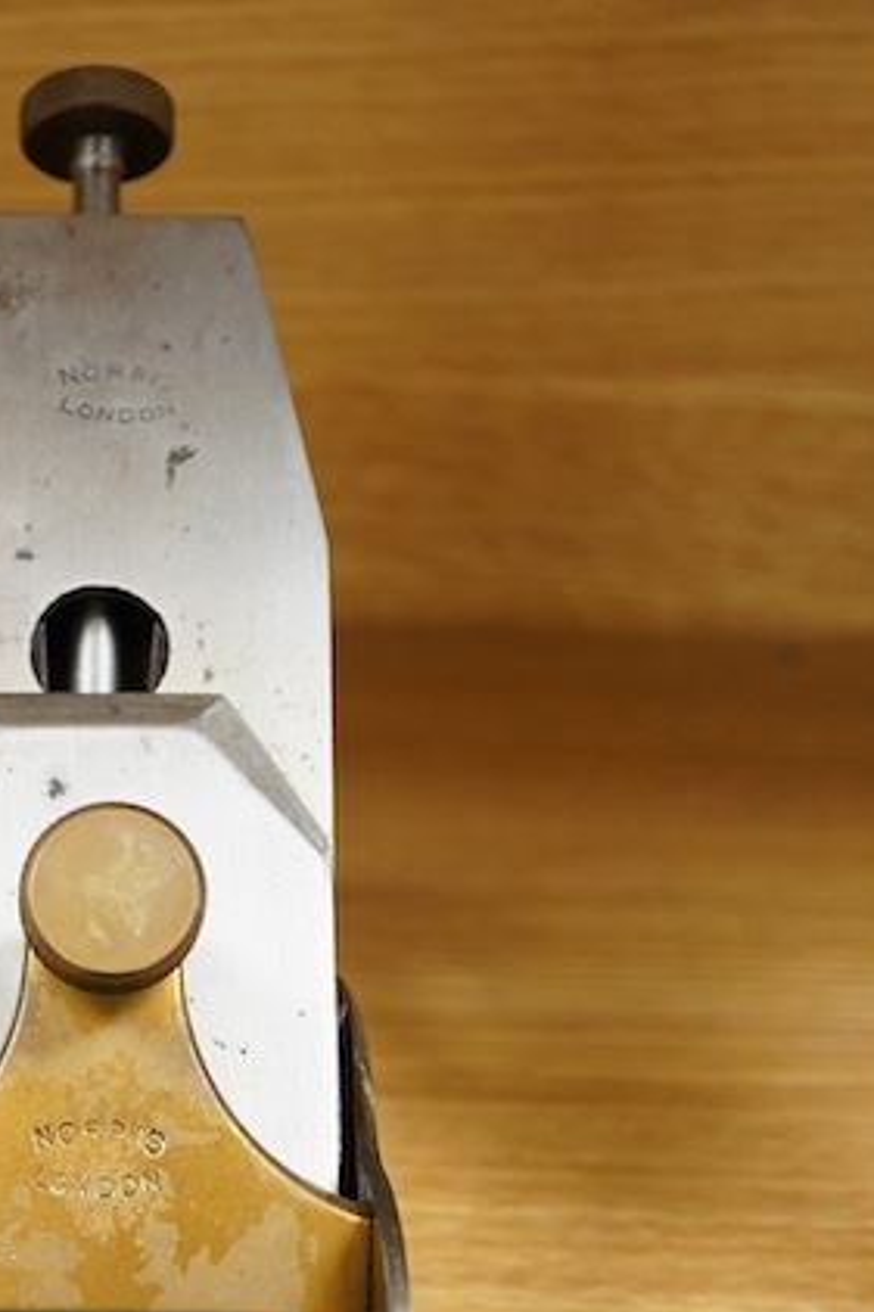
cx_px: 53
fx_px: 3499
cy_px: 1097
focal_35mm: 96
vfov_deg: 20.9
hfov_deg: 14.1
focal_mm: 30
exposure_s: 1/125
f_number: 3.5
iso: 1250
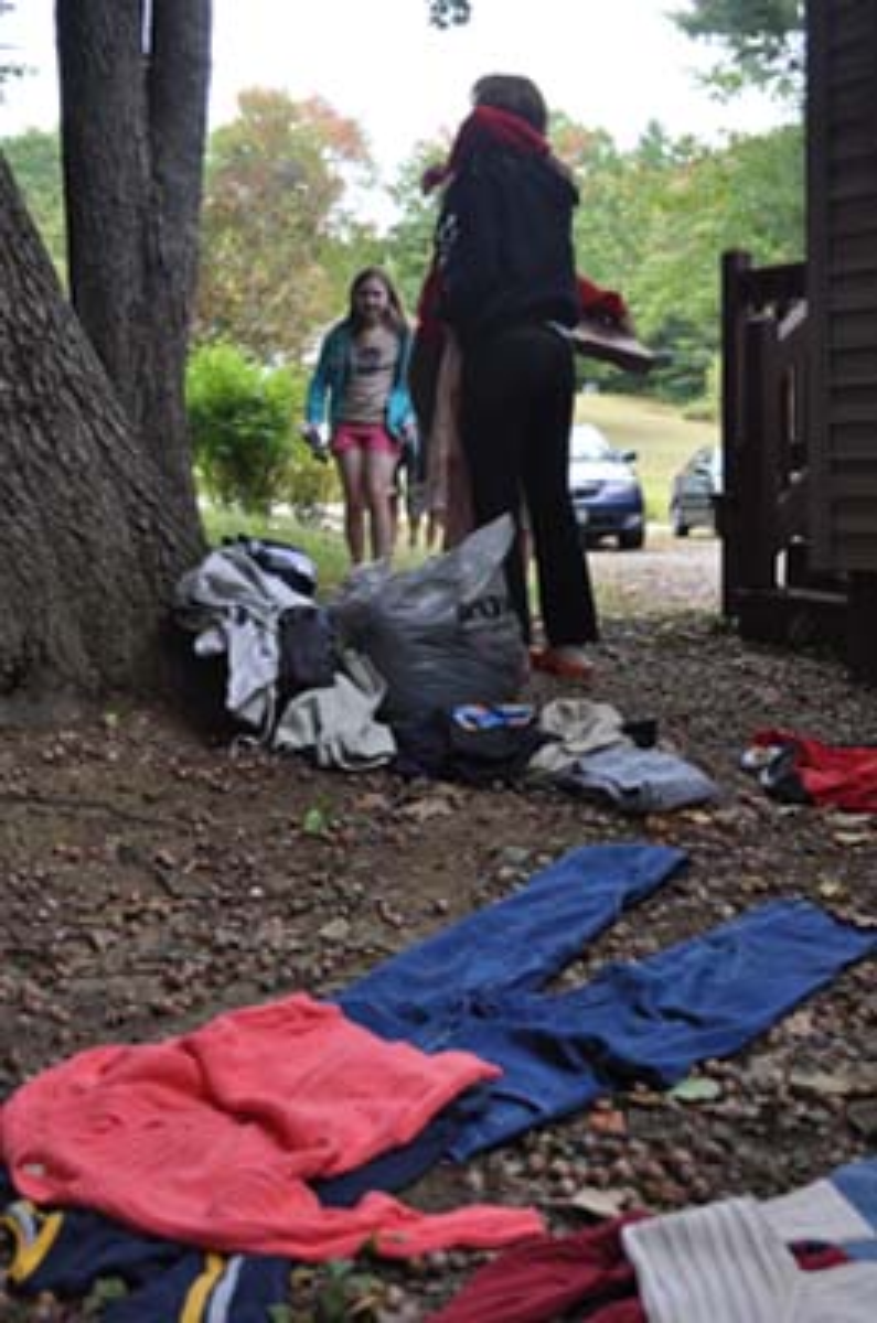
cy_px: 662
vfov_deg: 49.6
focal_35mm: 39
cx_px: 438
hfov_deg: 34.1
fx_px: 1431
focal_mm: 26
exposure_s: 1/60
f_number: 4.2
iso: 400
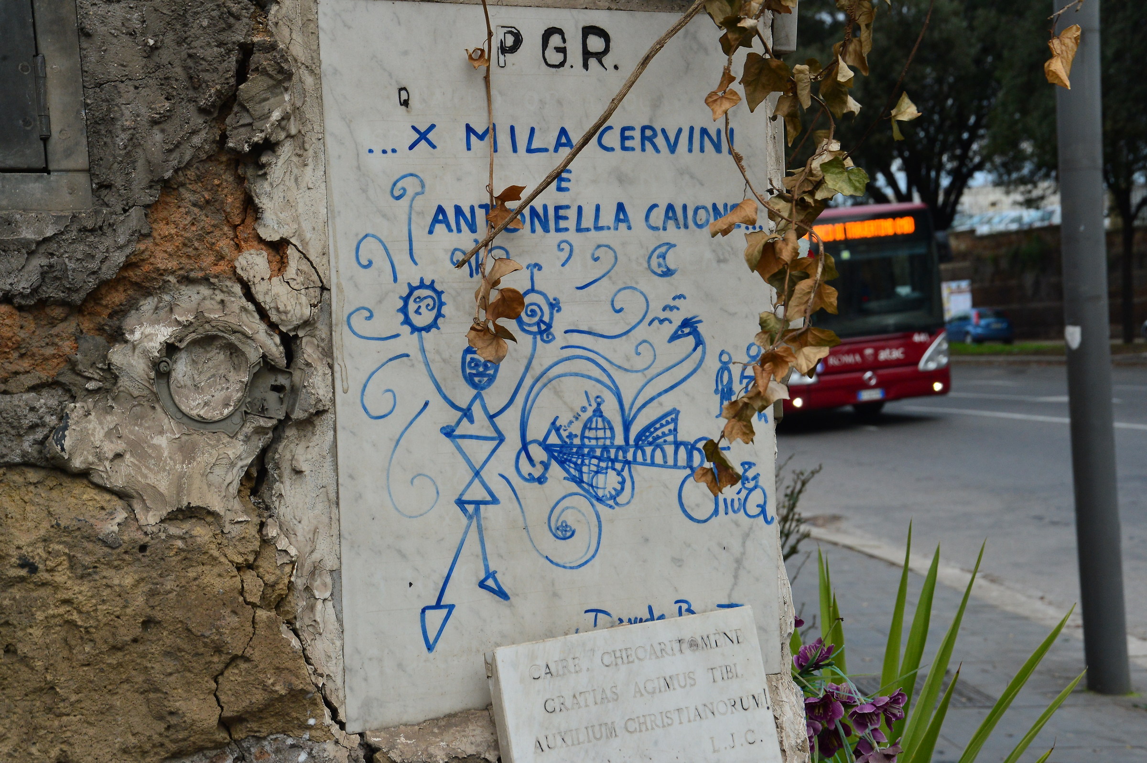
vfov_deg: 23.4
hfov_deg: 34.5
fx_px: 1847
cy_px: 382
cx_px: 574
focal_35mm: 58
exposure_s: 1/640
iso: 1600
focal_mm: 58
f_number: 13
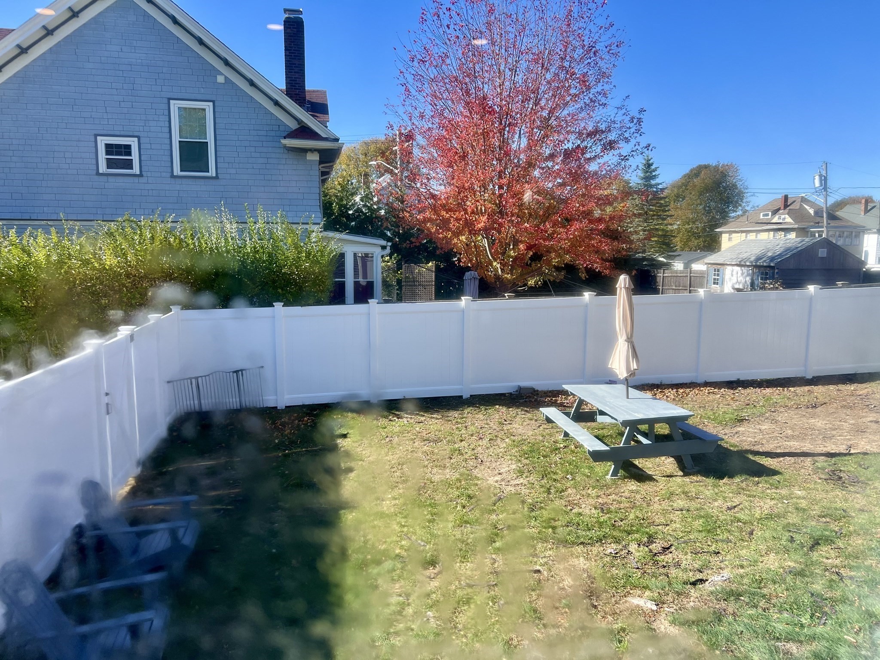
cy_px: 330
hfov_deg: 67.3
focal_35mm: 26
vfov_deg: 53.1
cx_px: 440
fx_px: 661
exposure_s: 1/1669
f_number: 1.5
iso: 50
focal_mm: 5.7
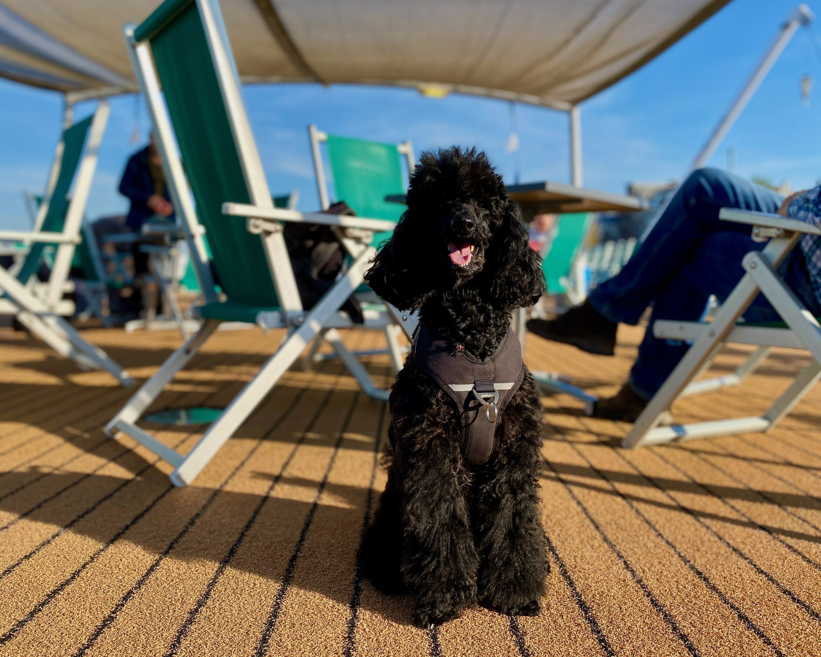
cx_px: 450
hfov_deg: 62.1
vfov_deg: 51.5
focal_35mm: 28
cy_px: 336
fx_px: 680
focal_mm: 4.25
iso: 32
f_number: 1.8
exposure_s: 1/1543
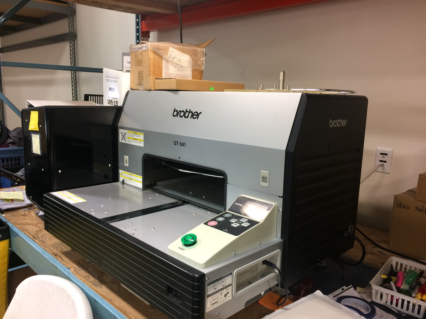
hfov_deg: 61.7
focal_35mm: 29
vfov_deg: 48.2
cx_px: 213
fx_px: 357
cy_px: 160
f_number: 2.2
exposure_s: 1/30
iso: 80
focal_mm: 4.15
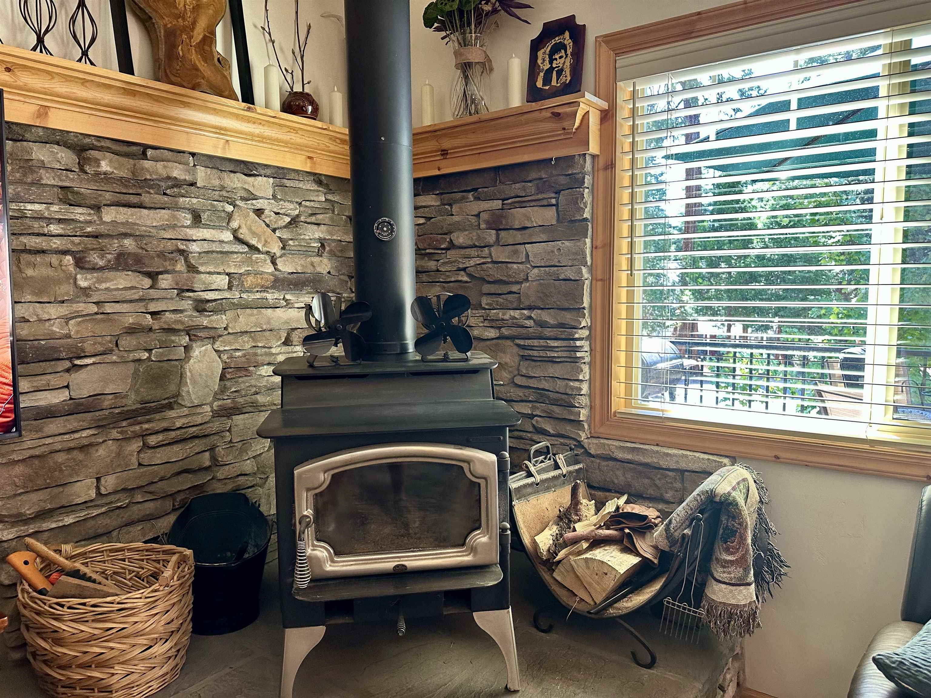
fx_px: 645
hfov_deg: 71.6
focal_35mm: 24
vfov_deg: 56.8
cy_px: 349
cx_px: 466
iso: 200
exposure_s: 1/120
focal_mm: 6.86
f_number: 1.78
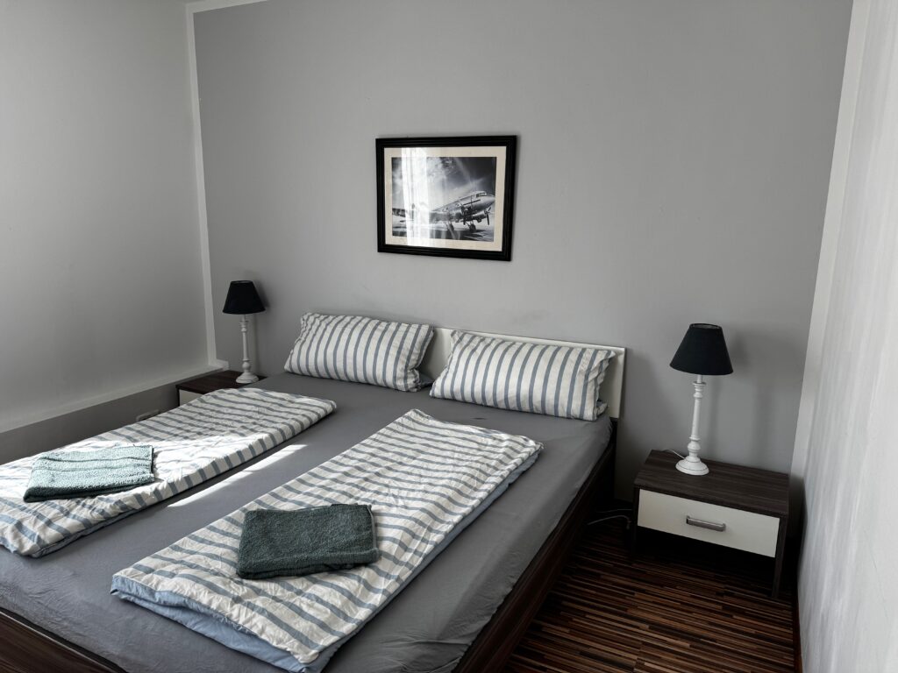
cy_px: 336
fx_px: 623
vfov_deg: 56.8
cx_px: 449
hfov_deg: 71.6
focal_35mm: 24
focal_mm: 6.76
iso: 64
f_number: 1.78
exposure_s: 1/199
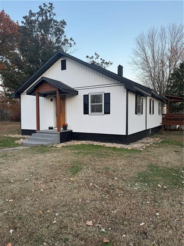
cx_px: 92
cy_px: 123
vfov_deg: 71.6
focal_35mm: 24
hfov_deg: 56.8
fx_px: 170
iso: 64
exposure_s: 1/121
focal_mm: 6.76
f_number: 1.78
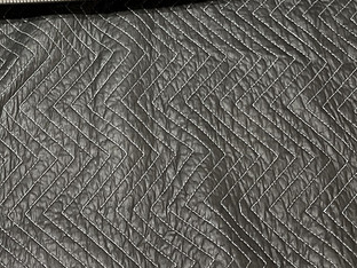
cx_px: -52
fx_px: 918
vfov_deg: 15.0
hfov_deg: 20.8
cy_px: -173
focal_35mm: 89
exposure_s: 1/40
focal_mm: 5.7
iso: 640
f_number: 1.5
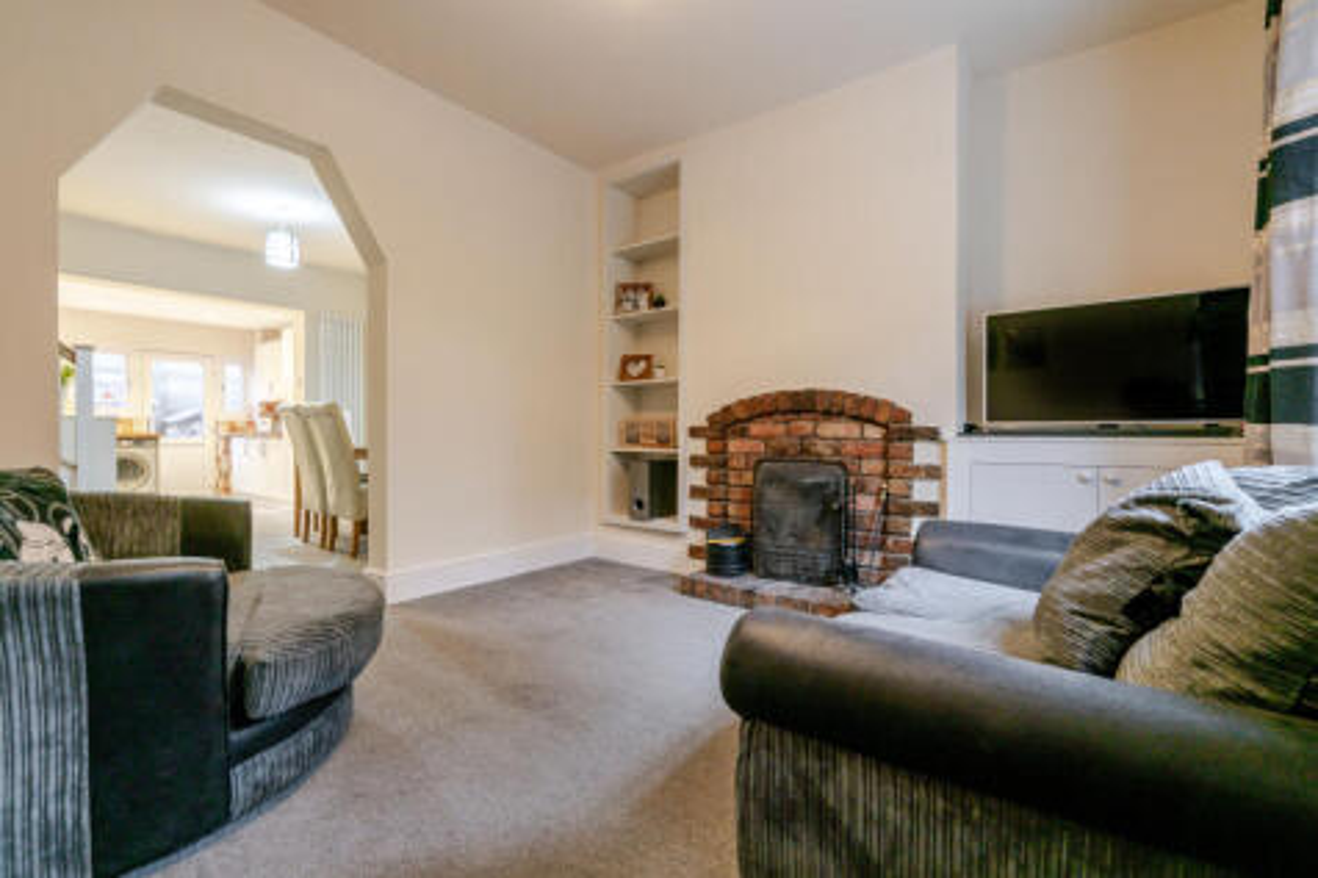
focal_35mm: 16
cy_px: 439
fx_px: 586
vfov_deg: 73.7
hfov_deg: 96.8
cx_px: 659
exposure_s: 1/6
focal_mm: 16
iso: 250
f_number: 7.1
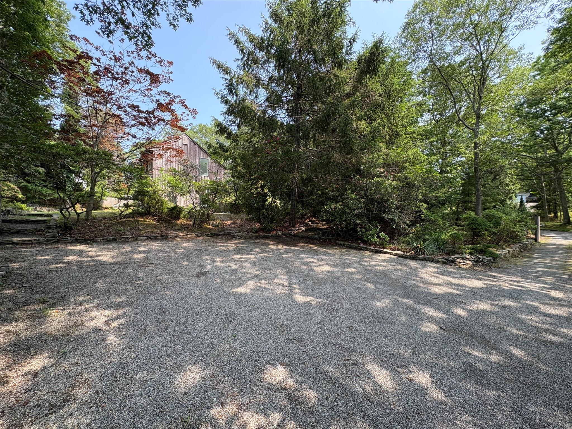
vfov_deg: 85.7
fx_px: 231
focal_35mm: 14
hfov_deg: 102.1
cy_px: 214
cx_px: 286
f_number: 2.2
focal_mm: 2.22
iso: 64
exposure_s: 1/261
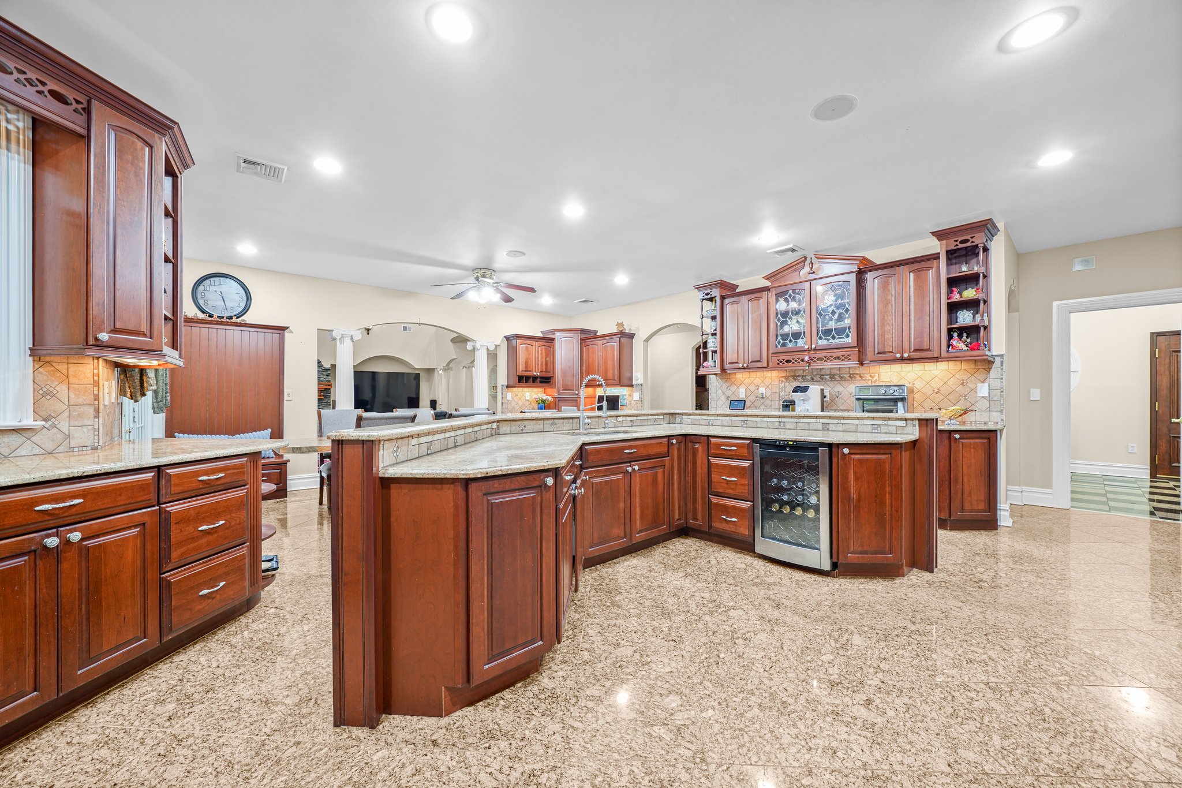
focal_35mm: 13
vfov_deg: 85.4
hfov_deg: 108.3
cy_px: 394
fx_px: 427
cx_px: 591
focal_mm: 13
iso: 400
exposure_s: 1/2.5
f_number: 8
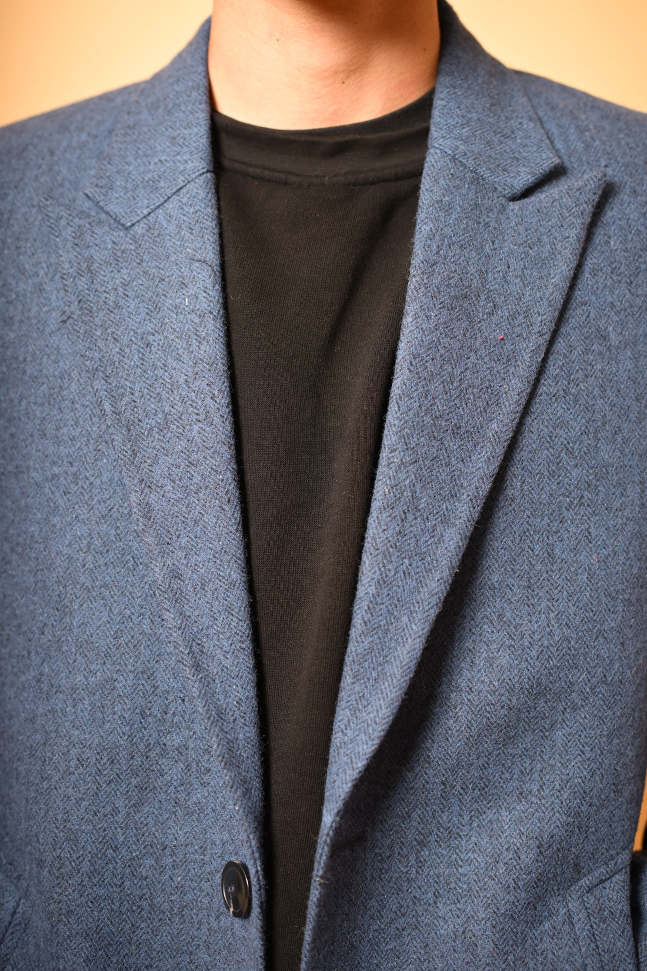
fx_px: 1348
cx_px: 324
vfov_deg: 39.6
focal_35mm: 50
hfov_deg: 27.0
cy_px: 486
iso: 500
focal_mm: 50
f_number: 2.2
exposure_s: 1/1000
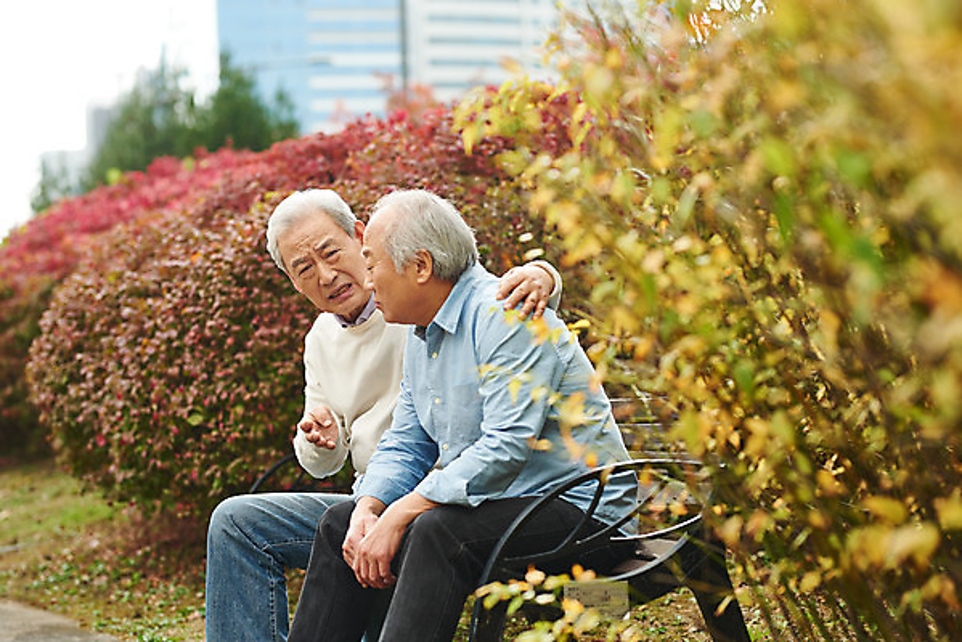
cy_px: 321
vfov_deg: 16.1
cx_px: 481
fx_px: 2272
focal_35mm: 85
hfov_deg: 23.9
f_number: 2.8
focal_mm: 85
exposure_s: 1/800
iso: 320
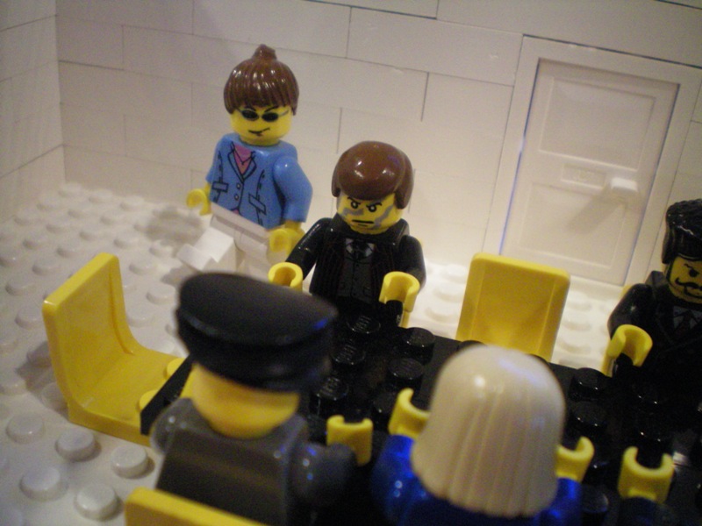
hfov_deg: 49.0
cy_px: 263
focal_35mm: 38
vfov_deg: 37.7
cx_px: 351
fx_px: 771
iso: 400
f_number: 3.1
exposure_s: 1/15
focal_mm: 6.3
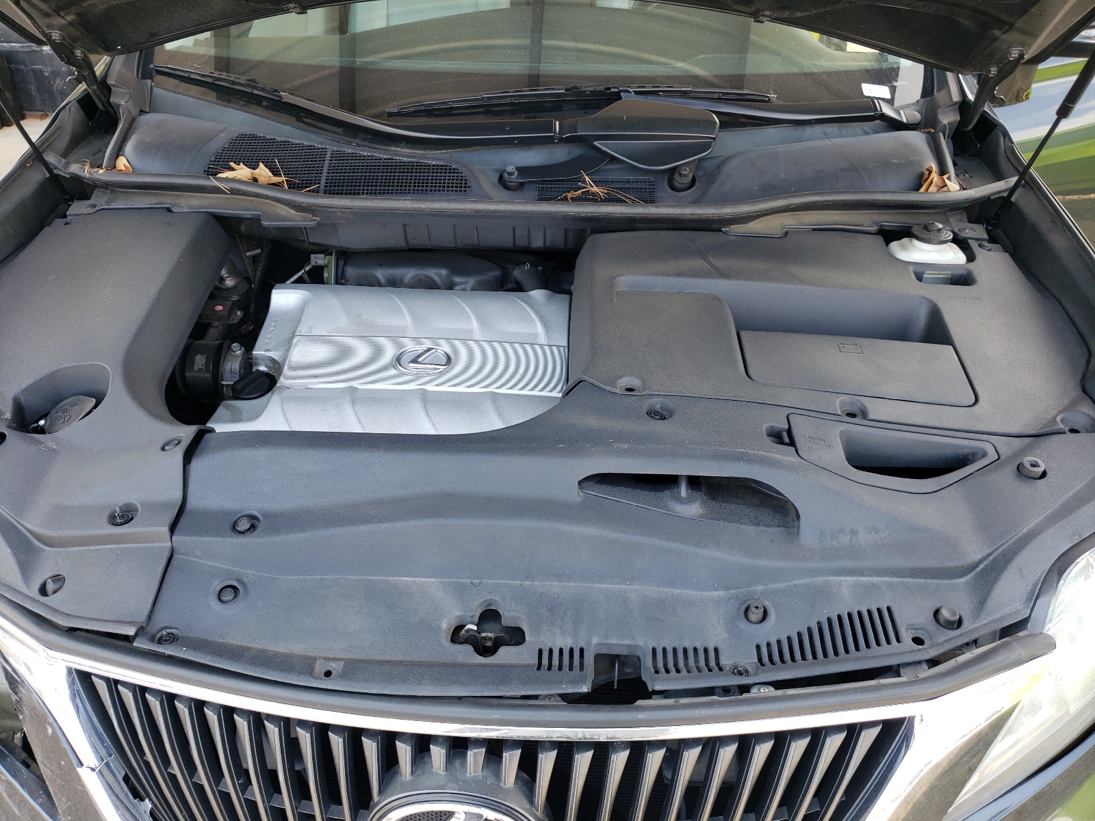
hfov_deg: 67.3
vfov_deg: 53.1
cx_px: 548
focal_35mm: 26
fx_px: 822
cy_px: 410
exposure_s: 1/175
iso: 50
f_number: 1.5
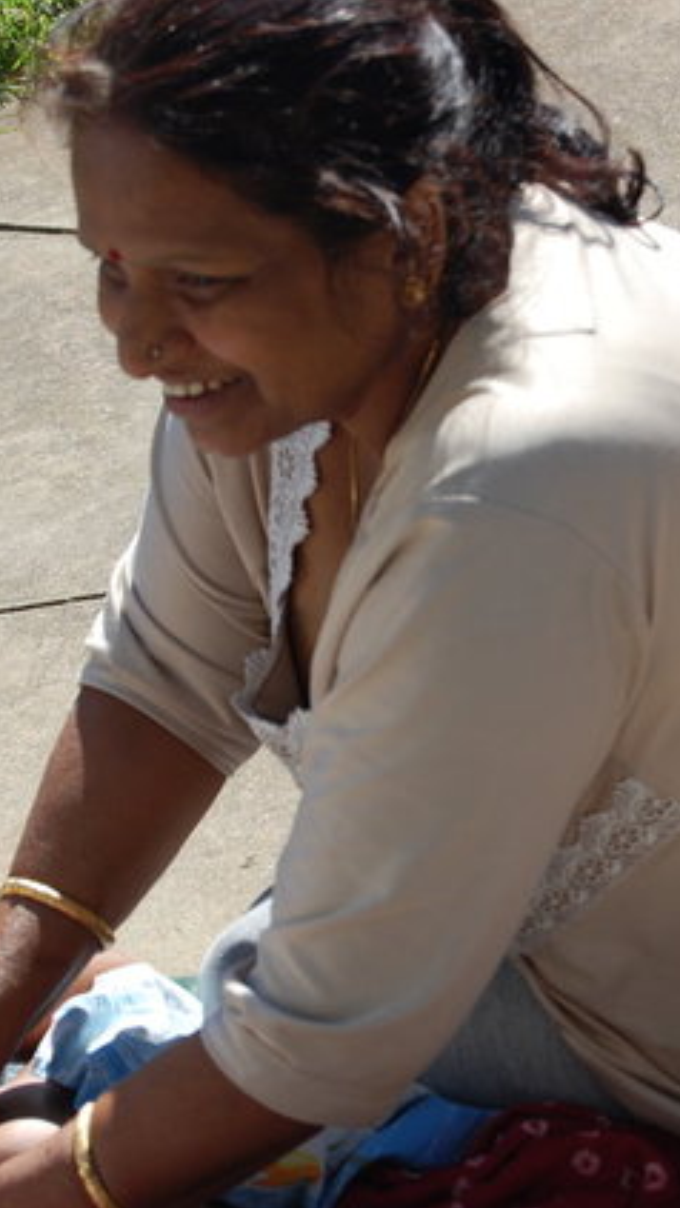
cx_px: 474
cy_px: 605
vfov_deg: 16.4
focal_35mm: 131
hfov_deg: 9.3
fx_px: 4192
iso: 200
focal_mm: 55
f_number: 9
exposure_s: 1/320
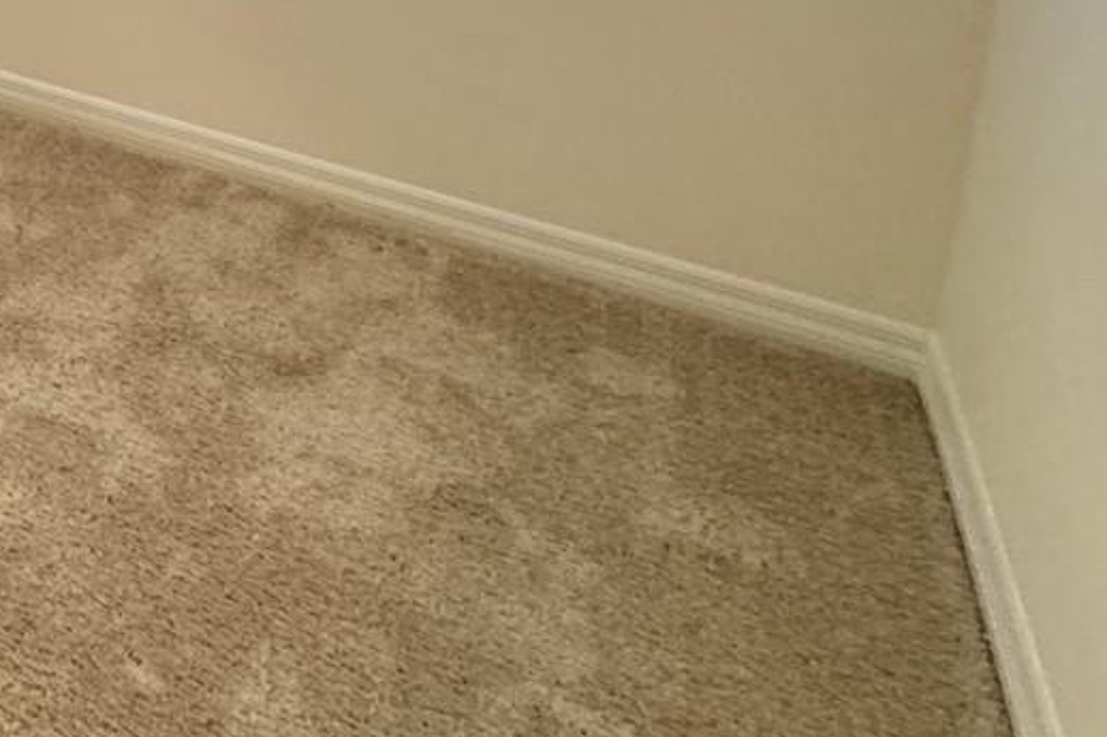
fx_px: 1383
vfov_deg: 24.3
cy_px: -325
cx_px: -562
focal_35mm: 45
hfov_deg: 28.2
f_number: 2.2
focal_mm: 2.22
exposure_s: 1/60
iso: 400
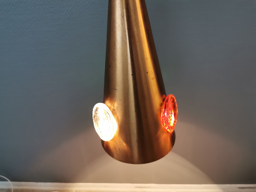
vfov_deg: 51.4
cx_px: 128
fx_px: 200
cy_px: 96
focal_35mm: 27
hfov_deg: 65.3
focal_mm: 5.56
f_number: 1.6
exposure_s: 1/40
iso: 400
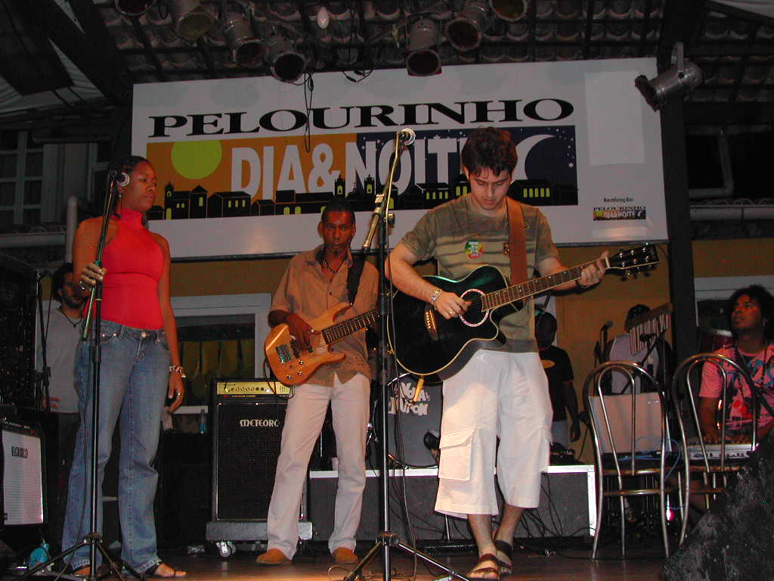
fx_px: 1051
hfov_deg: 40.4
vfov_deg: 30.9
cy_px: 290
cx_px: 387
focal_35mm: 47
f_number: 3.1
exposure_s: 1/60
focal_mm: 10.1
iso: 264
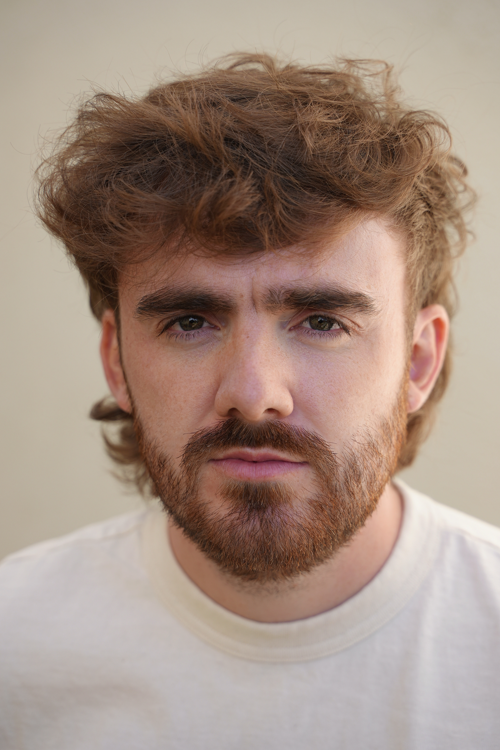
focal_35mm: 76
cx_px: 247
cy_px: 371
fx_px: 1583
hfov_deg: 17.9
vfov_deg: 26.7
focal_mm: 75
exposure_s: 1/400
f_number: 4.5
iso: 80
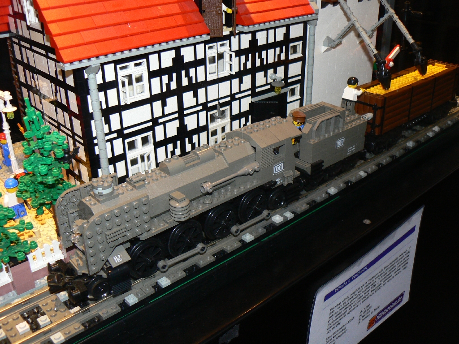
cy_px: 172
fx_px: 477
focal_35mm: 36
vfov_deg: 39.7
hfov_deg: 51.4
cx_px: 230
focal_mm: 6
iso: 100
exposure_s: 1/30
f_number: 2.8
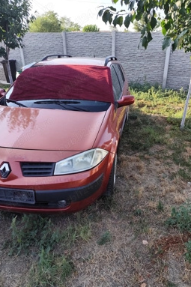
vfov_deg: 71.5
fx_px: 199
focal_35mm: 25
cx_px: 108
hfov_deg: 51.1
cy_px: 148
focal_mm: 6.14
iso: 50
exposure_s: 1/405
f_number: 1.65
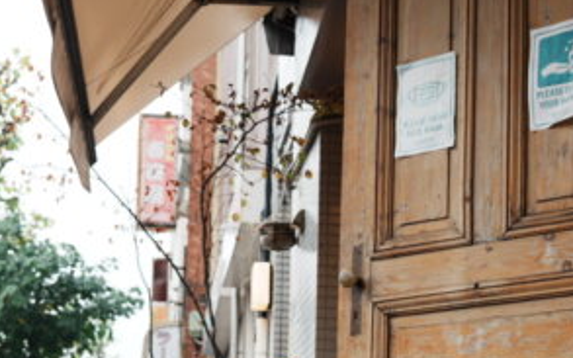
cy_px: 478
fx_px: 1046
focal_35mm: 67
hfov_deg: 30.6
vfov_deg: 18.0
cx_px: 301
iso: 100
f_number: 2.8
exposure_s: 1/60
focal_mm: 25
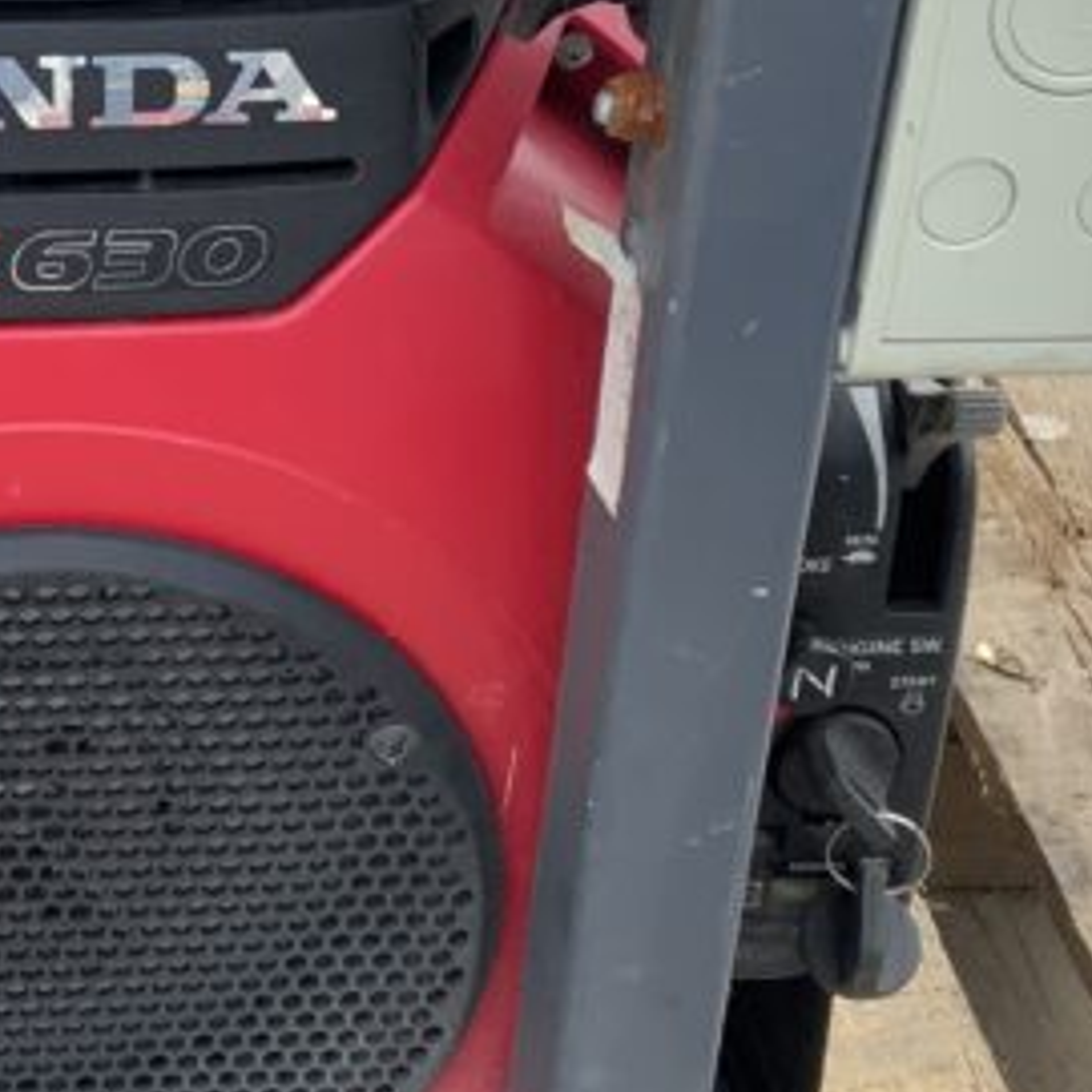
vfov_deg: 17.9
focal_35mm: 97
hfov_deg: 17.6
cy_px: 347
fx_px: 3462
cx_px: 85
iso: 16
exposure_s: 1/419
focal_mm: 3
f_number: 1.8
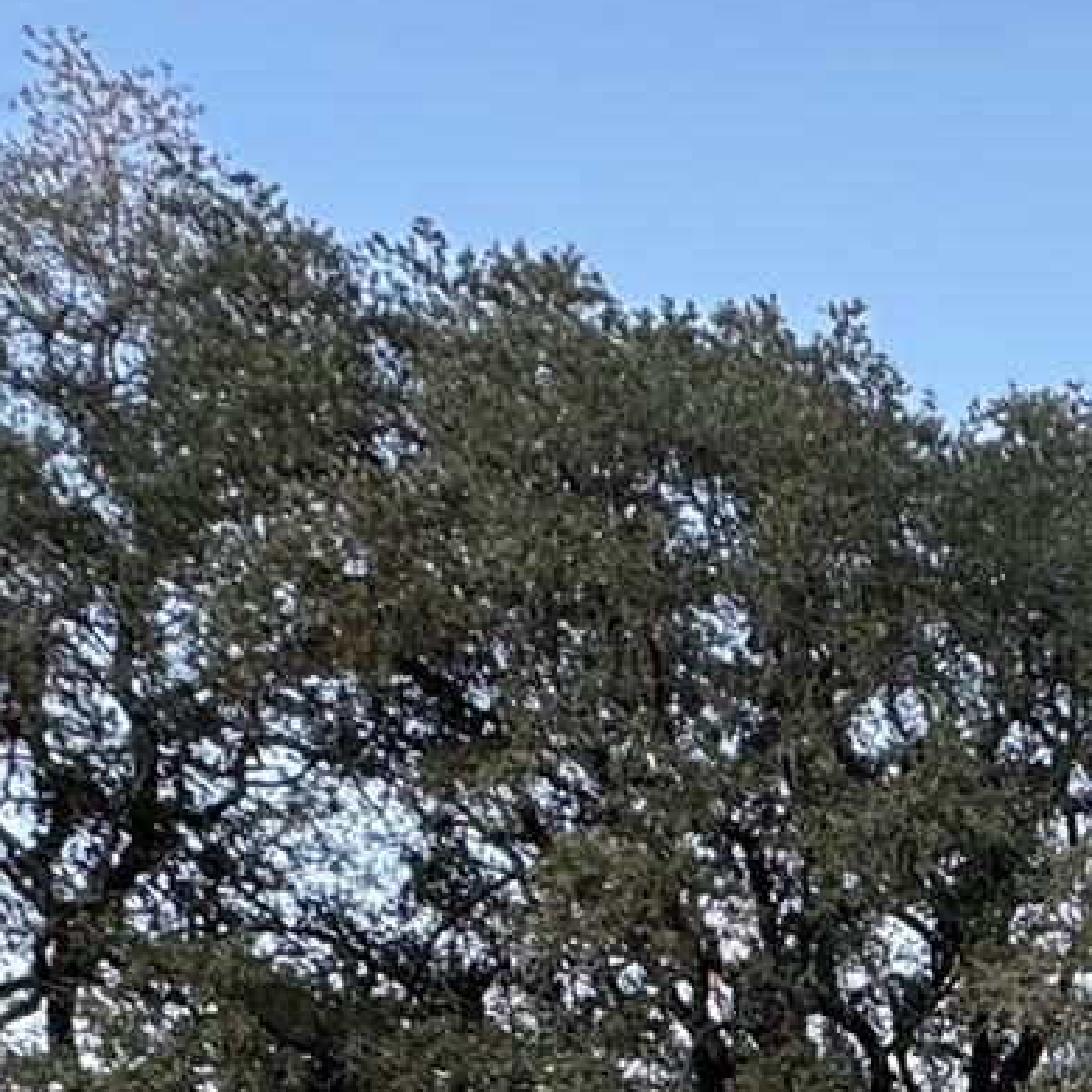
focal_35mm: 65
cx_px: 1632
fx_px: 2320
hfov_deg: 22.0
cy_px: 2086
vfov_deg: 18.8
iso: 200
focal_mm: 2.22
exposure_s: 1/99
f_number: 2.2
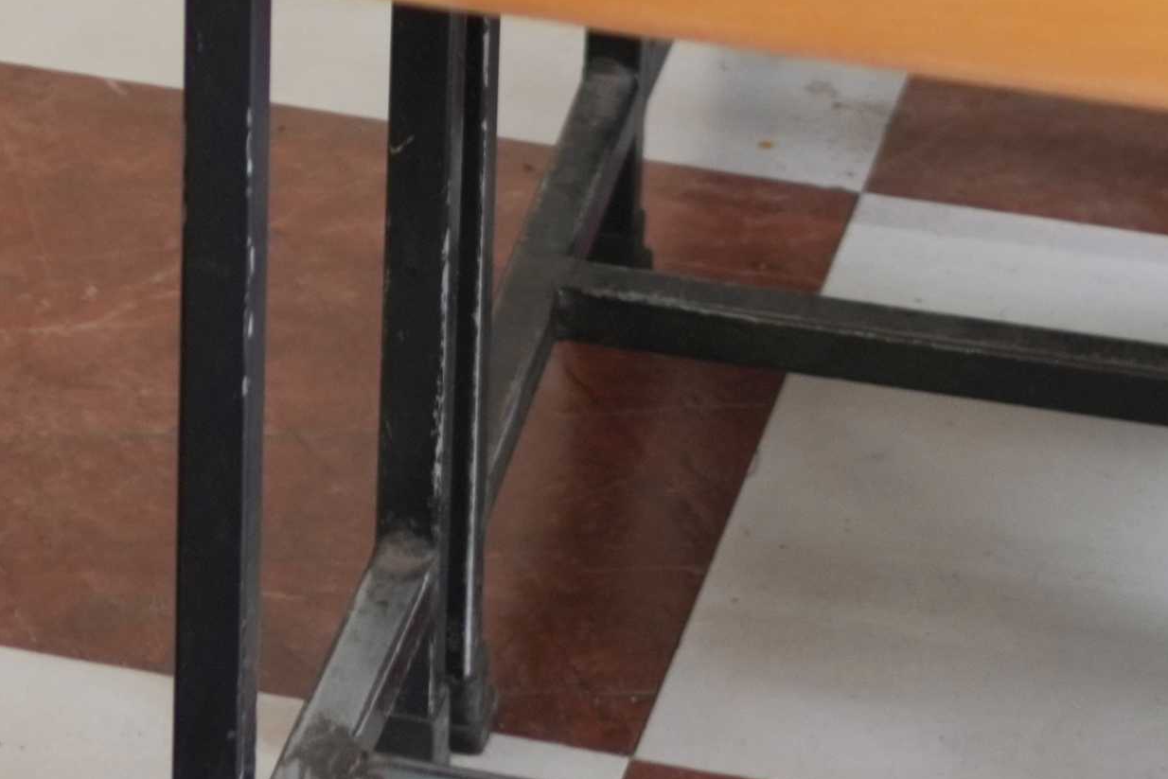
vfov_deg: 5.2
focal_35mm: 245
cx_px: -411
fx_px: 7949
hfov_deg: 8.3
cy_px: -1867
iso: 400
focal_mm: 35
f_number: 2
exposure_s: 1/125
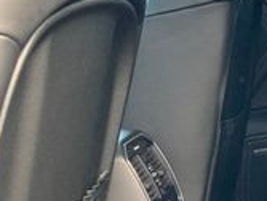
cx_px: 494
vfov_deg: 13.9
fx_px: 827
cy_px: 81
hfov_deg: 15.5
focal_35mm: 107
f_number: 1.8
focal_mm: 3.99
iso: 64
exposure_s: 1/121
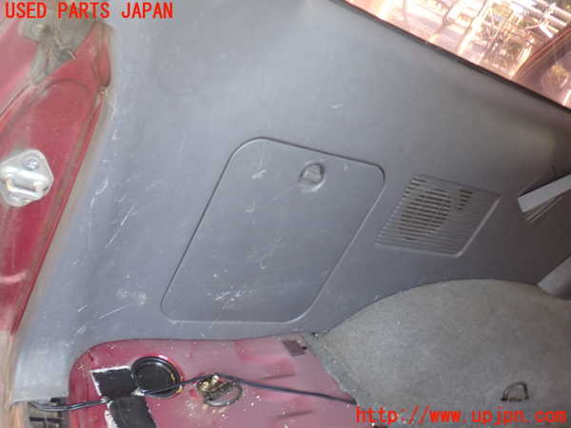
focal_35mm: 36
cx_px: 286
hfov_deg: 51.4
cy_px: 214
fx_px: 594
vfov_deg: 39.7
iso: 200
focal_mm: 6.37
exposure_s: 1/40
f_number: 2.5
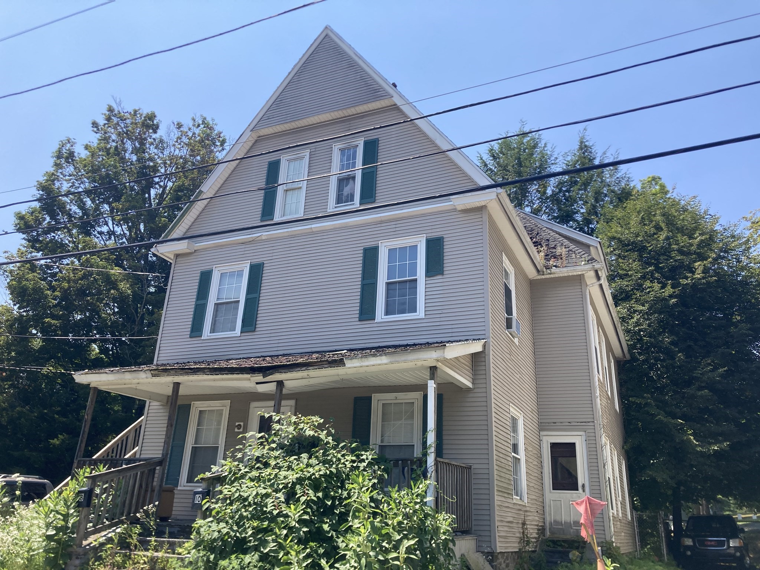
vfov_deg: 49.7
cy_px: 285
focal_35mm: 28
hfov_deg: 63.4
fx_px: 615
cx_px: 380
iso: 20
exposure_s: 1/1156
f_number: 1.8
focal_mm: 3.99
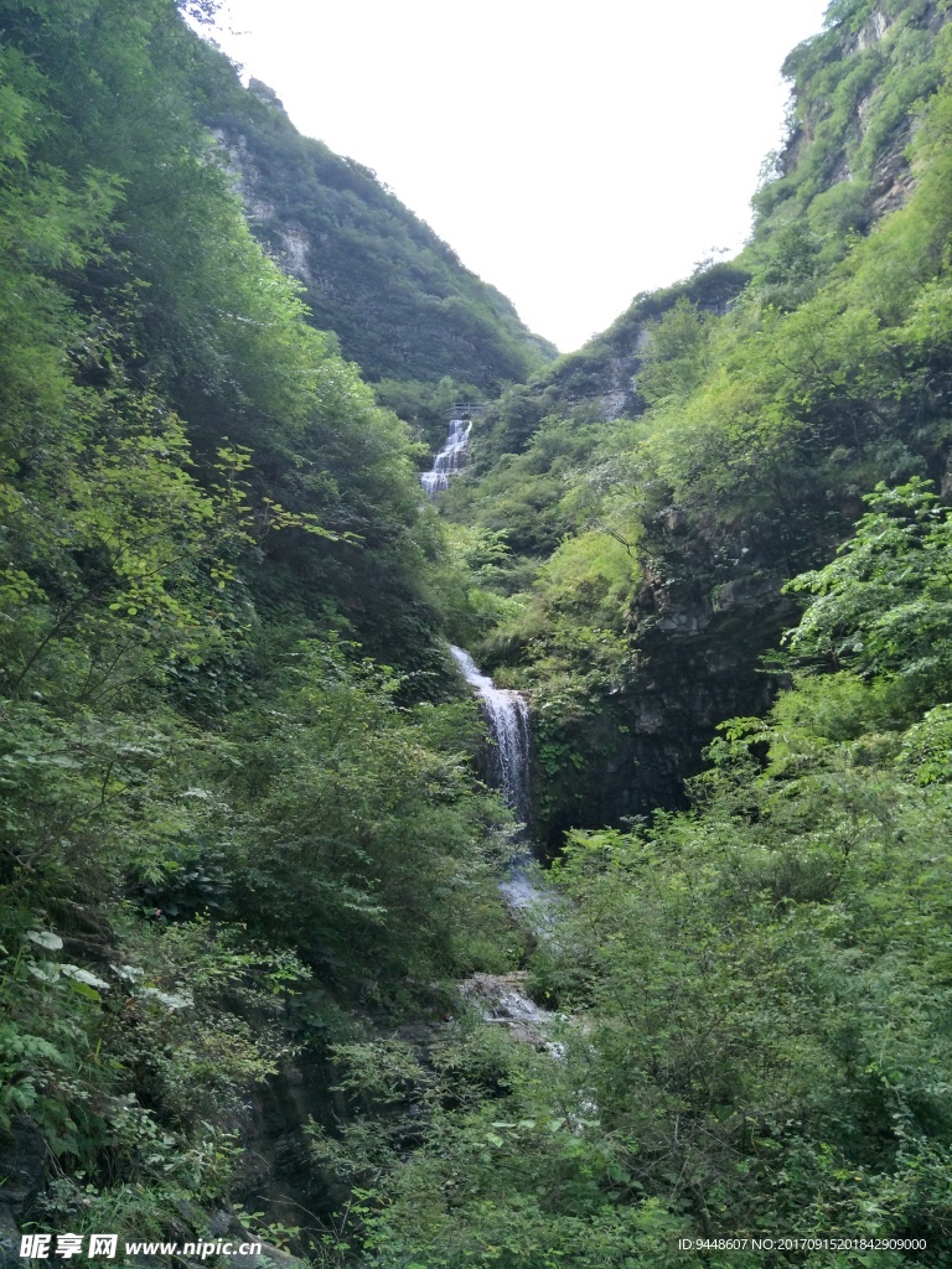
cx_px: 476
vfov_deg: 71.6
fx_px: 880
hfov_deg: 56.8
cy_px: 634
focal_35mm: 24
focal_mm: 4.1
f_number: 1.7
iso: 88
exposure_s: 1/377
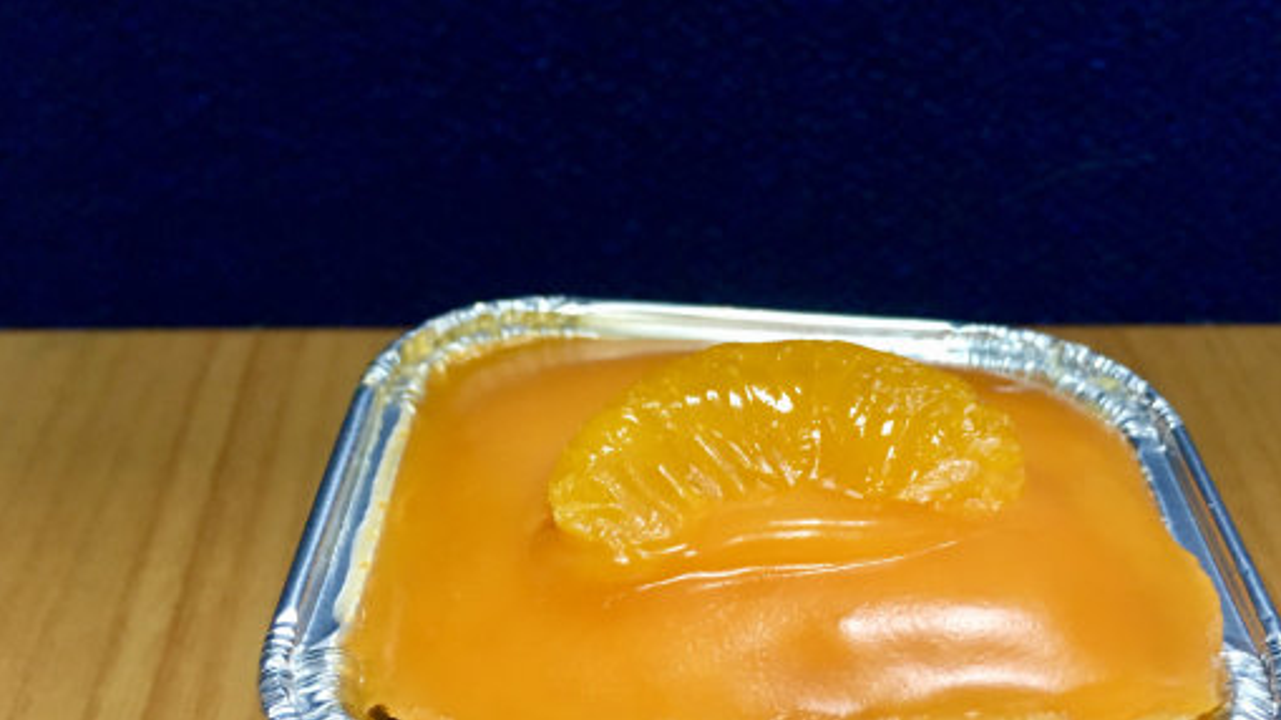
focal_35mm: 38
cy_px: 495
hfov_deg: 52.4
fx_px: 1290
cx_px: 768
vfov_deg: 30.9
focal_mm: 4.15
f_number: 2.2
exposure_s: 1/33
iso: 160
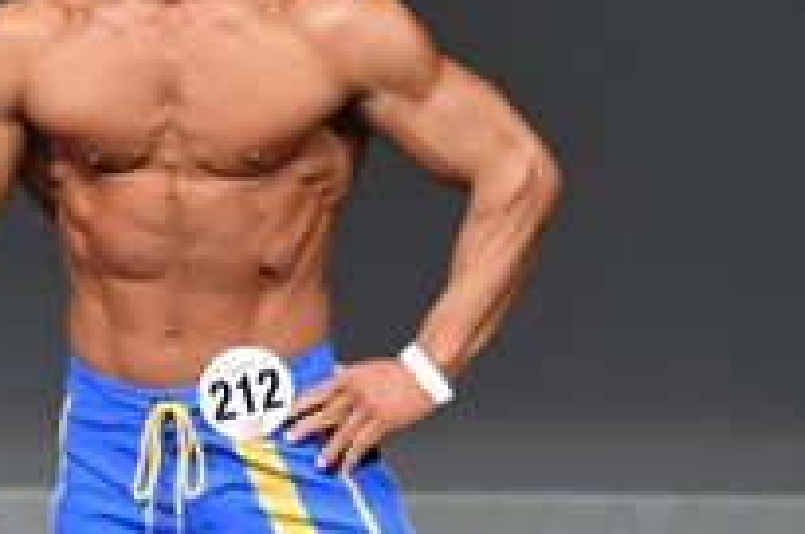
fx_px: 26590
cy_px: 365
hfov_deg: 1.7
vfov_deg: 1.2
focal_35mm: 1191
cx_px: -512
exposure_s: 1/400
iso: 4000
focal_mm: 210
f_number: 5.6
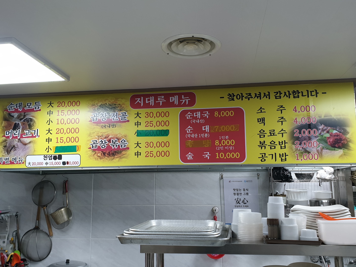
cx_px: 178
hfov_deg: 67.3
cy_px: 134
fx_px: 267
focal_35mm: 26
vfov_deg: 53.1
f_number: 2.4
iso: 80
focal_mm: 4.3
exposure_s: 1/60
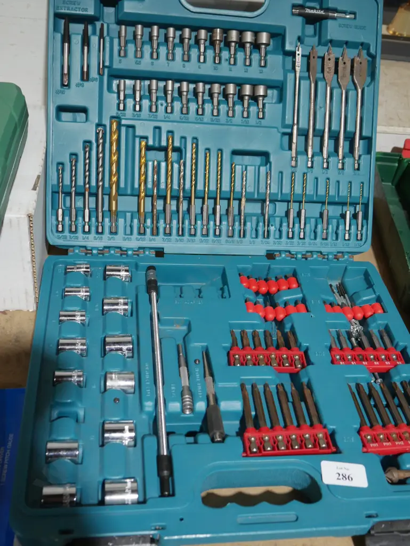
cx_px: 205
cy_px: 273
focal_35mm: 40
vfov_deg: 46.8
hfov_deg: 36.0
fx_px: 631
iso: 800
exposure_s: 1/60
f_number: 4.4
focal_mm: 20
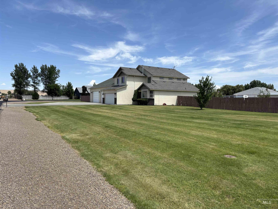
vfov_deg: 53.1
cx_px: 139
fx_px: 209
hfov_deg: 67.3
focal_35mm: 26
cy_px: 104
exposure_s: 1/3650
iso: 50
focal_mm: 5.96
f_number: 1.6
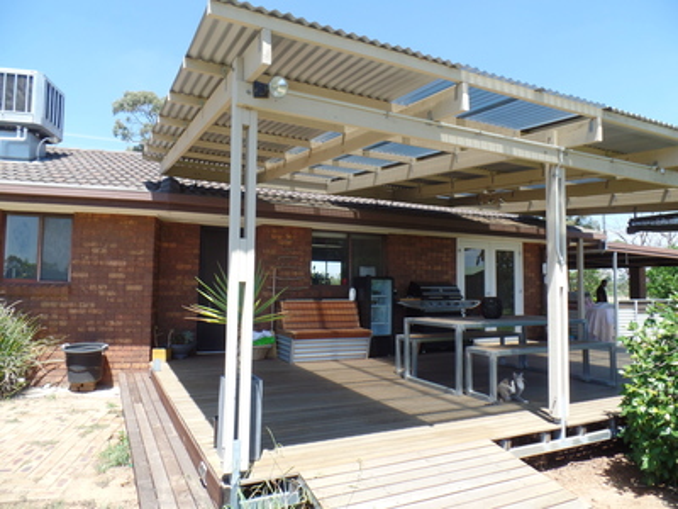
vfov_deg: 58.9
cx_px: 339
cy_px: 254
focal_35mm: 23
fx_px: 450
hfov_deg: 73.9
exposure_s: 1/350
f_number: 3.5
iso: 80
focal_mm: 4.1
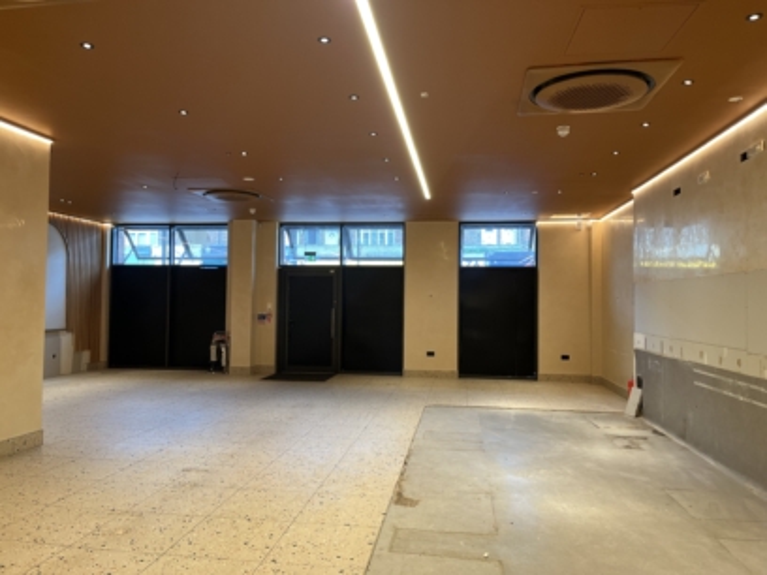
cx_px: 384
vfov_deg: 53.1
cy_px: 288
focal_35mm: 26
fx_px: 576
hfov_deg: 67.3
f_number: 1.6
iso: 100
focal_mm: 5.1
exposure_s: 1/100
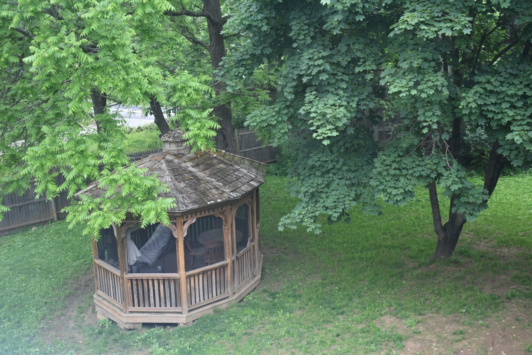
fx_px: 621
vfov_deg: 31.9
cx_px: 266
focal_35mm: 42
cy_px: 178
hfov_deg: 46.4
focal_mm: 28
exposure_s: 1/100
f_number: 5
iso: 400
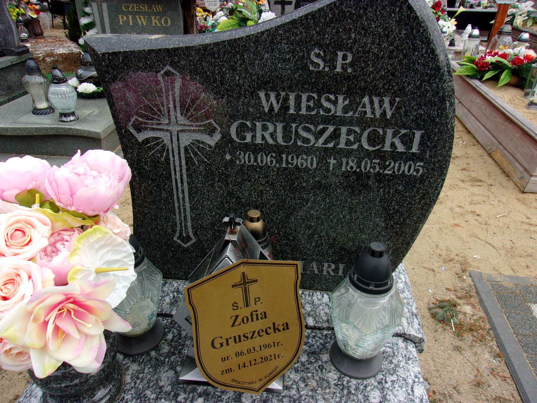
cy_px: 202
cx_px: 268
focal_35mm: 27
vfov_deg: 51.4
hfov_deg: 65.3
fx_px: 419
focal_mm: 4.9
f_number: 3
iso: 80
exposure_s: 1/400
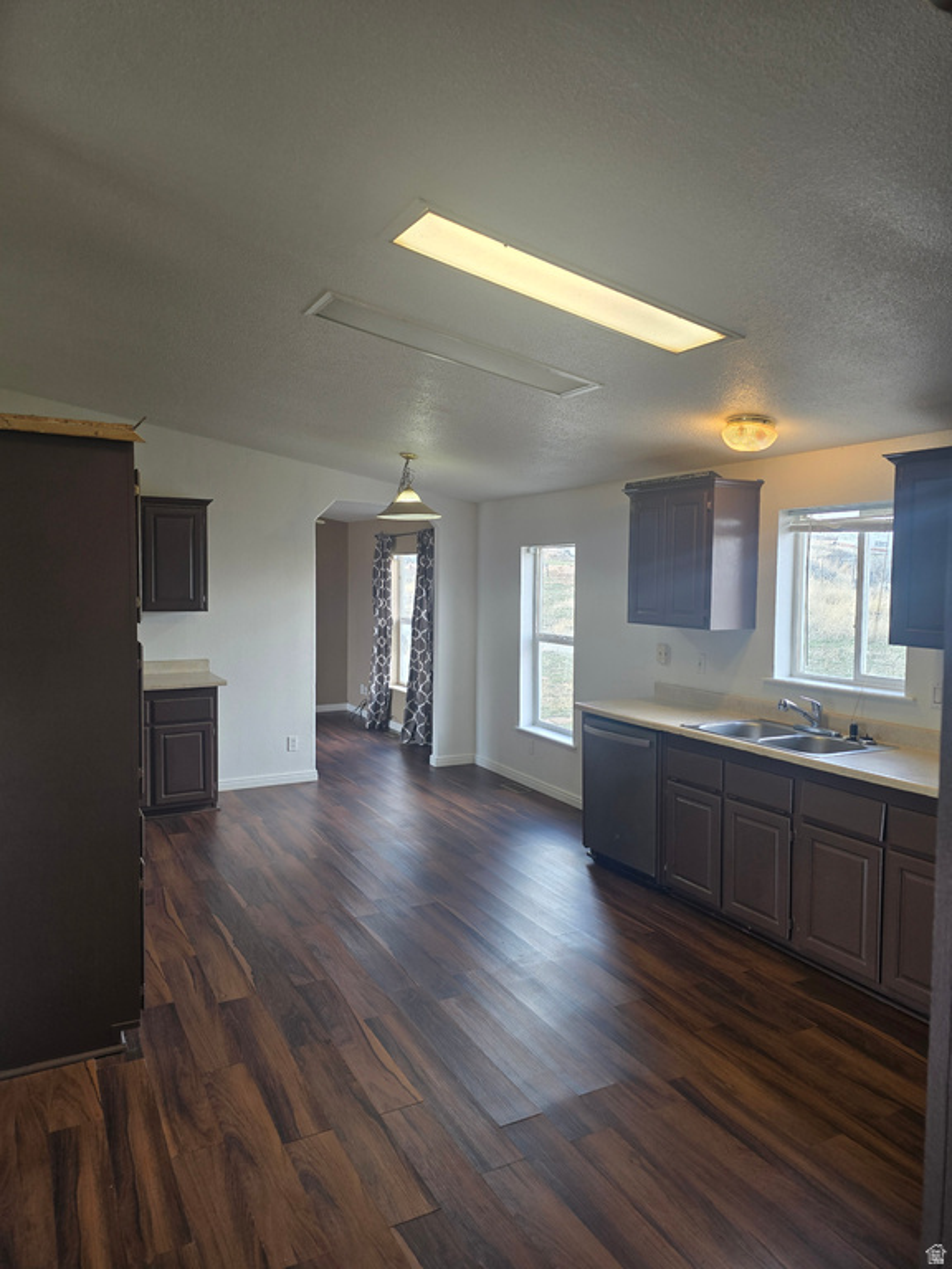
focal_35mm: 23
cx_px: 476
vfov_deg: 73.9
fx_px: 843
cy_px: 634
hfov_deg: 58.9
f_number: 1.7
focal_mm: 6.3
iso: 80
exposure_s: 1/120
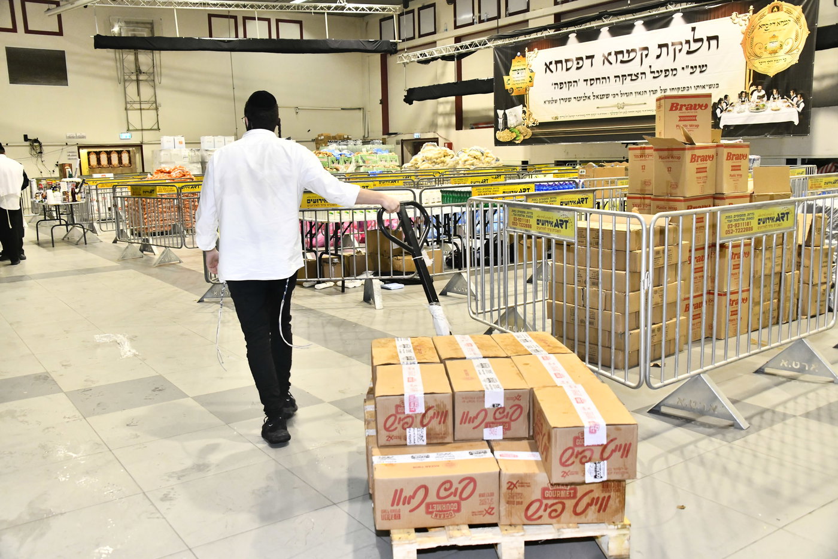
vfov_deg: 41.1
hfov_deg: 58.7
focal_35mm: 32
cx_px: 419
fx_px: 745
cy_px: 280
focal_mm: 32
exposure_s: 1/200
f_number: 5
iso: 3200
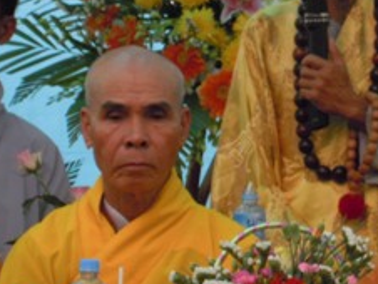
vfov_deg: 3.8
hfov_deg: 5.0
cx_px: 296
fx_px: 4329
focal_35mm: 396
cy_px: 58
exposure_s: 1/100
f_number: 6.6
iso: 200
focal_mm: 25
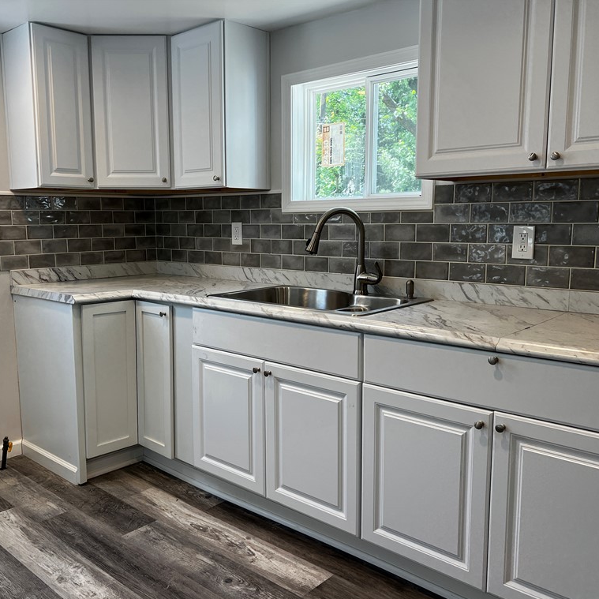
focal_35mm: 31
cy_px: 301
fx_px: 607
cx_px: 260
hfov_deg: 52.4
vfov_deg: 52.5
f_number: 1.5
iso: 40
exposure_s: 1/162
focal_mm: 5.7
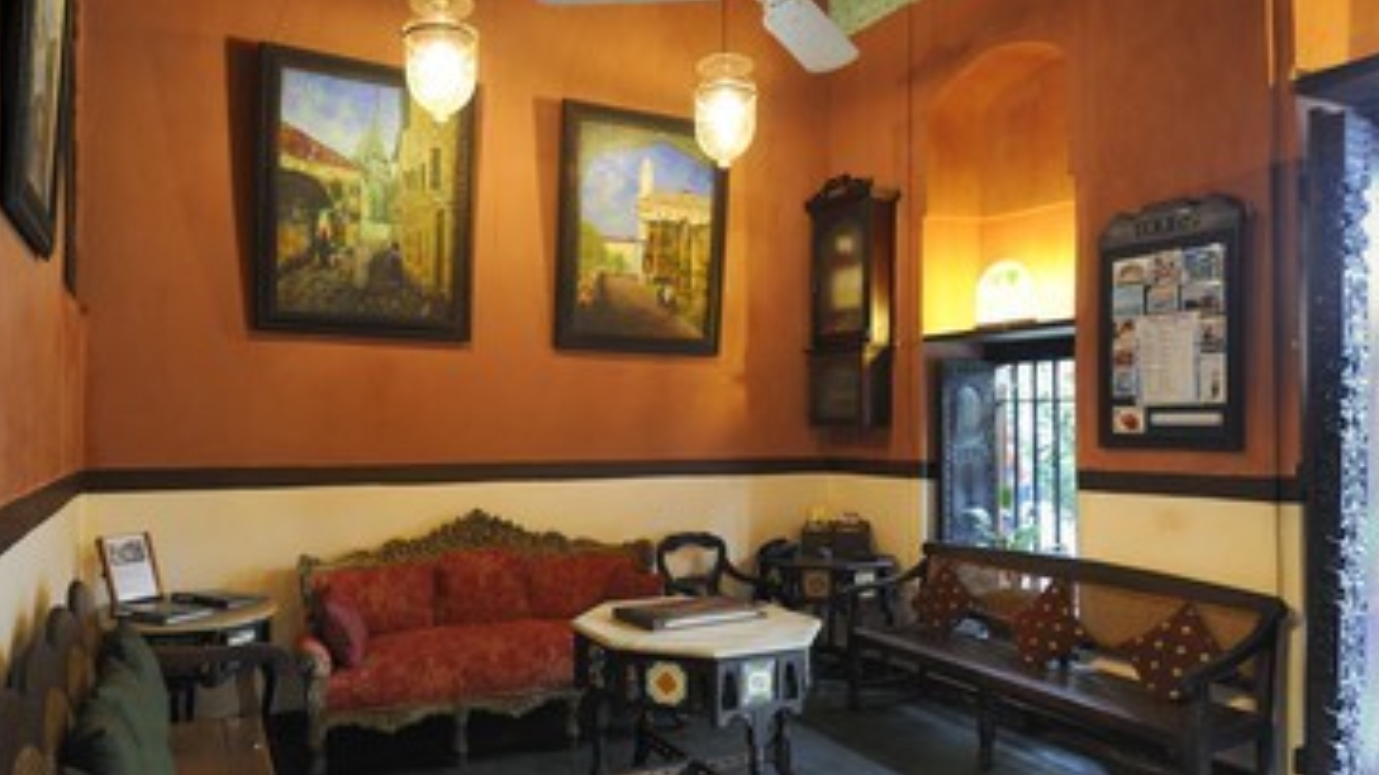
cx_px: 631
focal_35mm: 23
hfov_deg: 78.5
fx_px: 841
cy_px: 429
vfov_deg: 49.4
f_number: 4
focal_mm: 19
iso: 800
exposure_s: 1/10
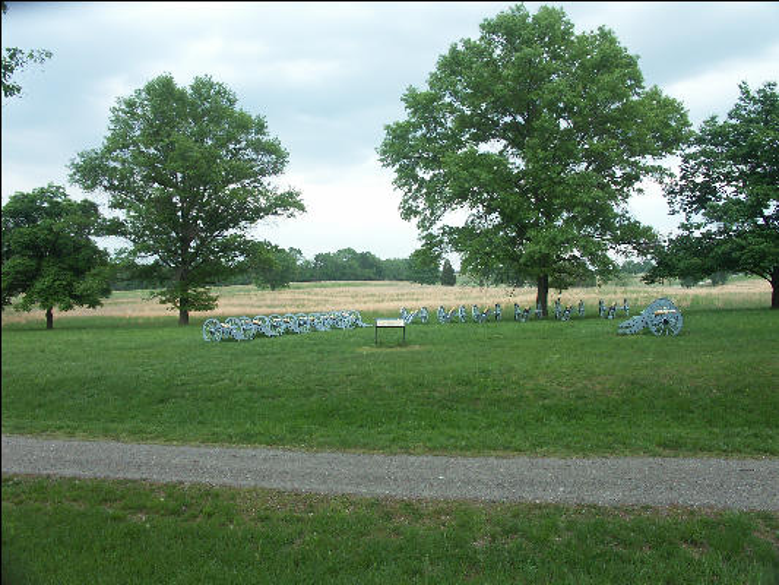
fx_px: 653
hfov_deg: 61.6
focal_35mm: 29
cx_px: 390
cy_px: 292
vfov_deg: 48.2
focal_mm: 7.61
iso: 100
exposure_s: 1/80
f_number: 3.2
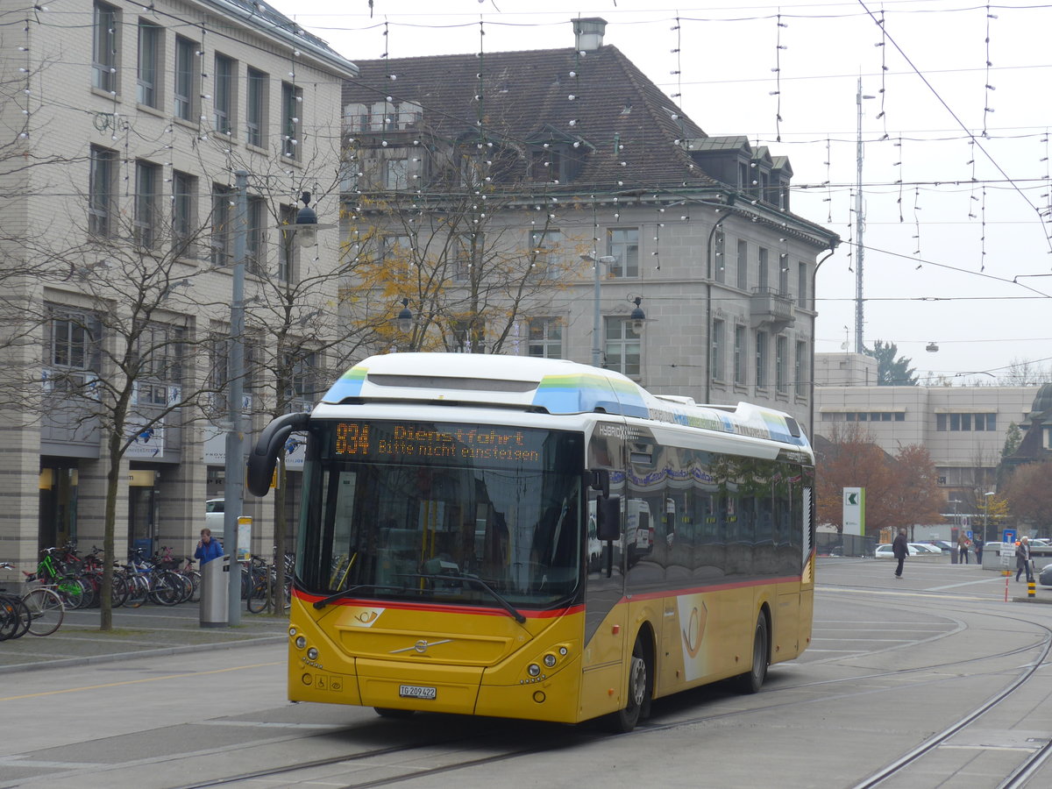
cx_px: 526
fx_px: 2735
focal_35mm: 90
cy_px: 394
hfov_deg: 21.8
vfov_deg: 16.4
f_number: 4.6
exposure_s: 1/100
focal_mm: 18
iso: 80
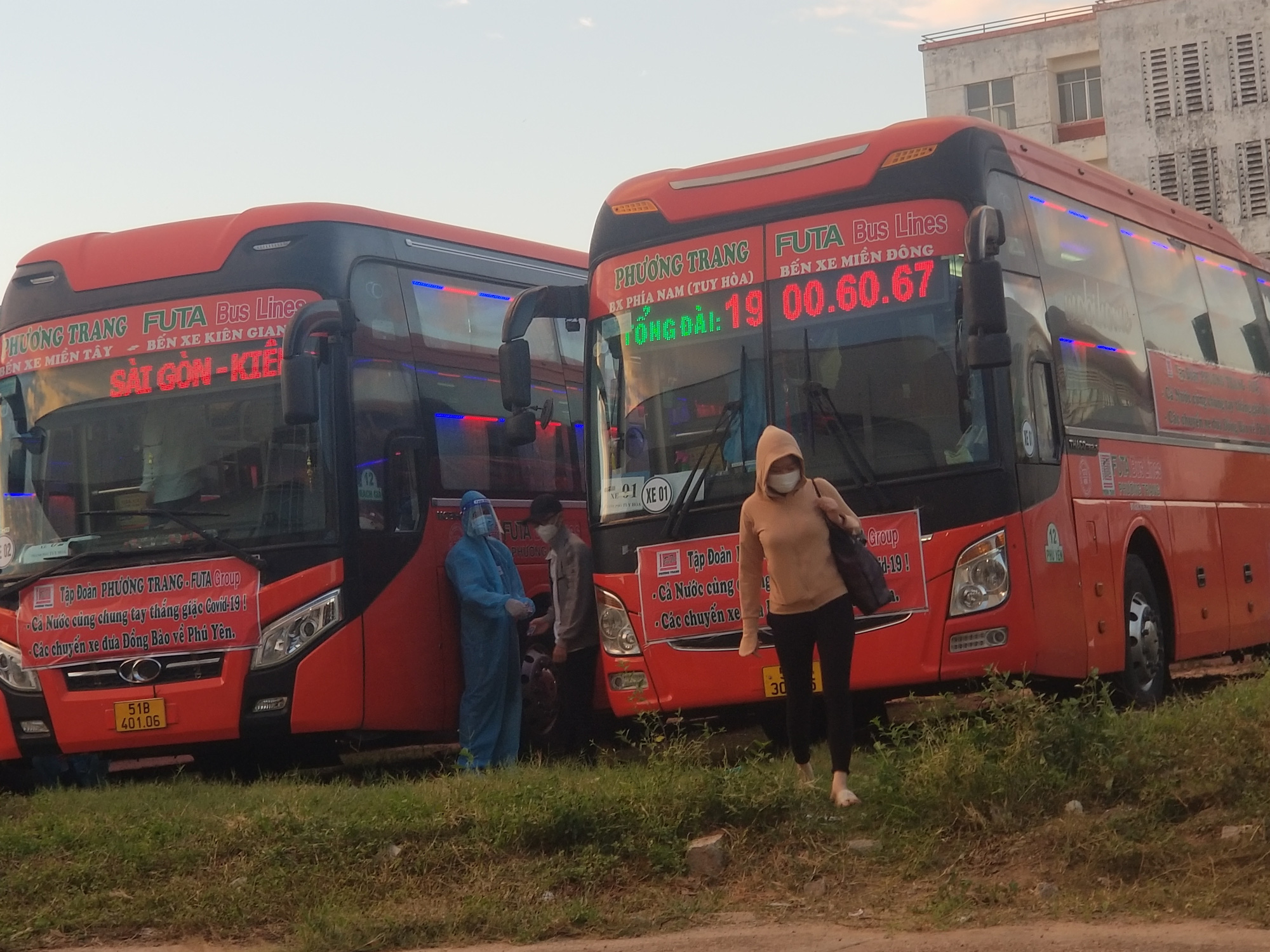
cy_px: 476
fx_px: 1908
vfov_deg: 28.0
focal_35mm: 52
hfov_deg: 36.8
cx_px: 635
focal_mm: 6
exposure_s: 1/50
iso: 25
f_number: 2.4
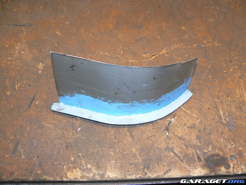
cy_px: 92
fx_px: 256
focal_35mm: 36
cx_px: 123
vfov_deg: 39.7
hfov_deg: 51.4
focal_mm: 6
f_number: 2.8
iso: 100
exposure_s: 1/30
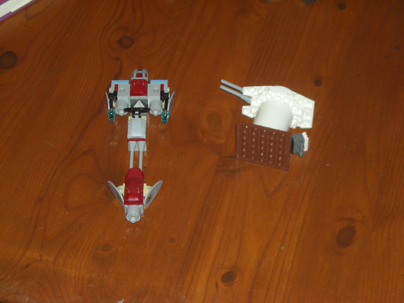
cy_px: 152
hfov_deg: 18.7
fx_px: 1225
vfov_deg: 14.1
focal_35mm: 105
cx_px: 202
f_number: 4.7
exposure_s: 1/60
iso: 100
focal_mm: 17.1
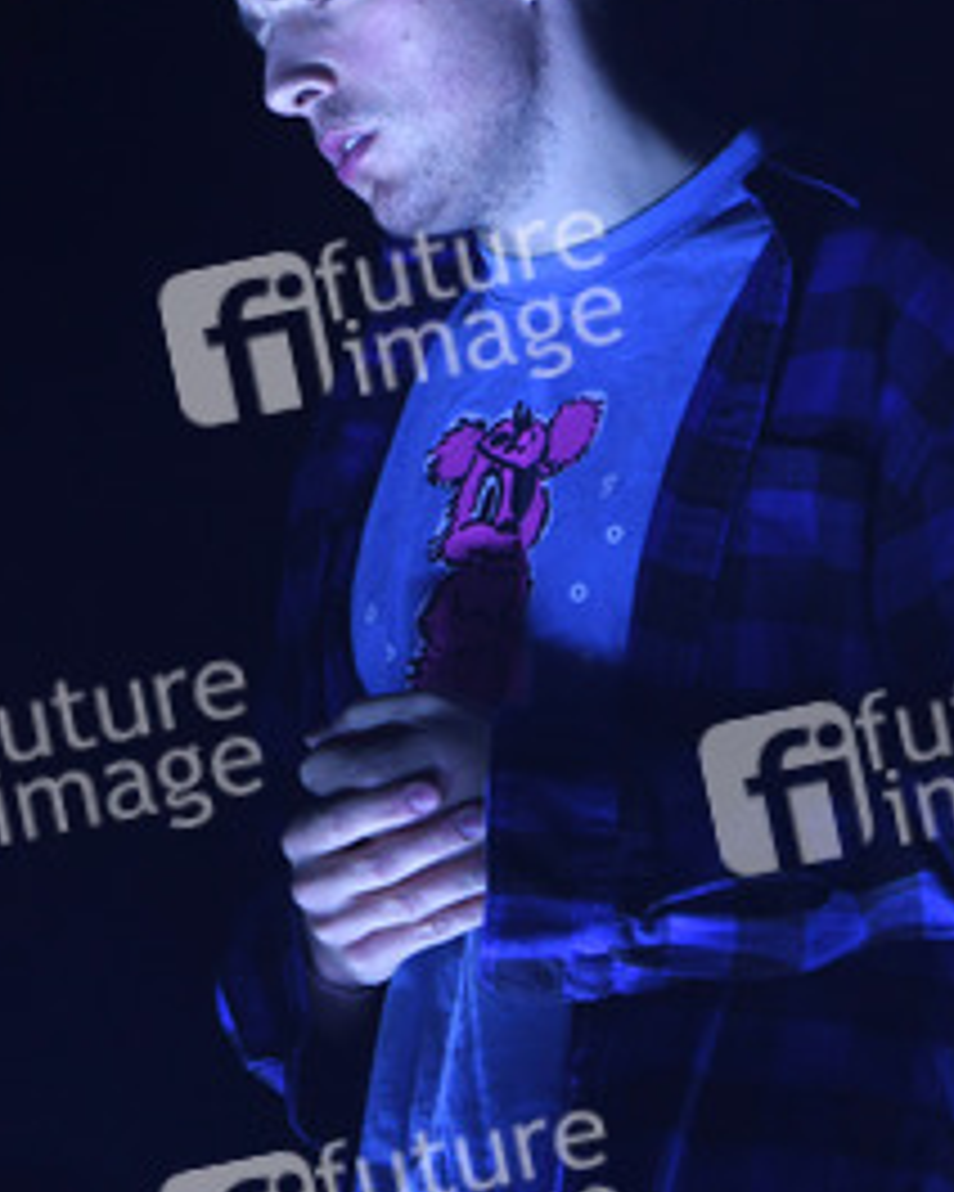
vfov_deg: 10.1
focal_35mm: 191
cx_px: 522
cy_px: 544
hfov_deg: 8.1
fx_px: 6741
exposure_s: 1/640
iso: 800
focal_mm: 135
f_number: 3.5
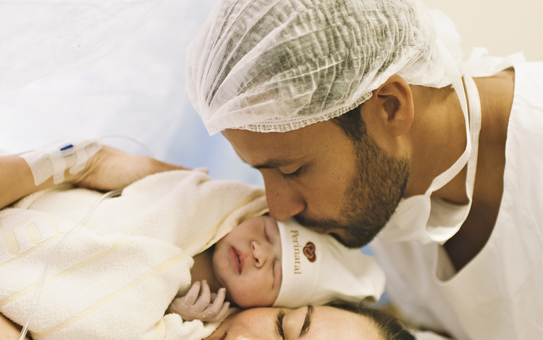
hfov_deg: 35.7
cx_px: 262
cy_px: 189
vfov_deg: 22.7
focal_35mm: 57
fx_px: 844
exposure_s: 1/100
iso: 800
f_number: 1.4
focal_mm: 35
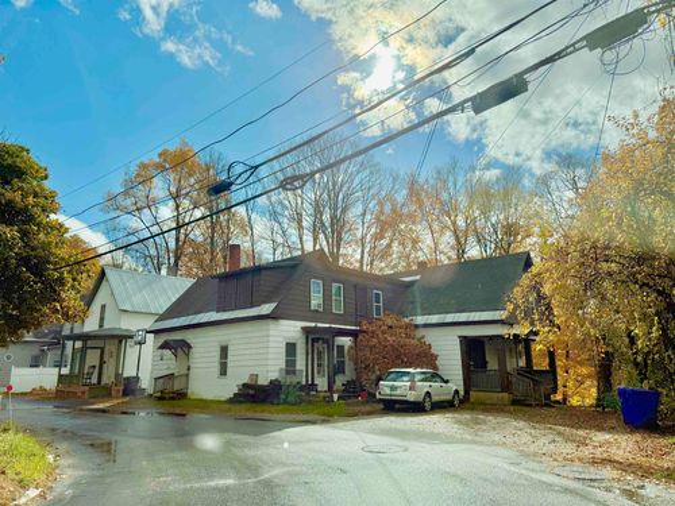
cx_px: 338
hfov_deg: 71.6
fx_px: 468
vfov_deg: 56.8
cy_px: 253
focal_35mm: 24
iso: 100
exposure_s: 1/14286
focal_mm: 6.76
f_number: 1.78
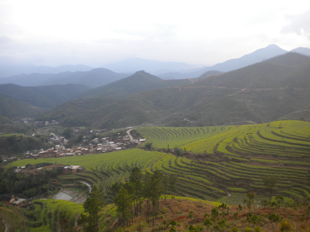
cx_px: 155
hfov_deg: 52.6
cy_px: 116
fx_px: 313
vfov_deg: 40.7
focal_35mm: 35
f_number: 4.6
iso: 80
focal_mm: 6.3
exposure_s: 1/150
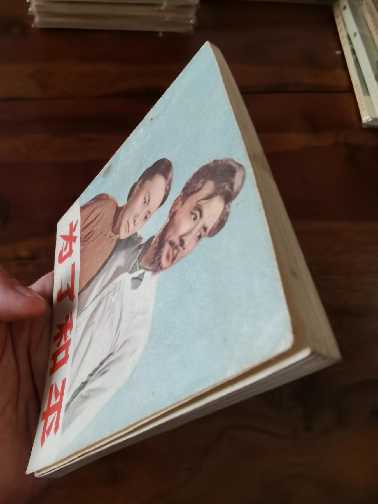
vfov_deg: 65.3
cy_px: 252
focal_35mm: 27
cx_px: 189
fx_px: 393
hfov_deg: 51.4
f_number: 2.2
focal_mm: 2.26
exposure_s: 1/20
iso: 500
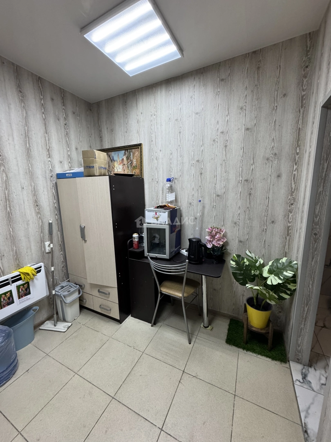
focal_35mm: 14
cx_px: 166
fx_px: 178
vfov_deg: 102.1
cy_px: 221
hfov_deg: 85.7
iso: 250
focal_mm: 2.22
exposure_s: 1/100
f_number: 2.2
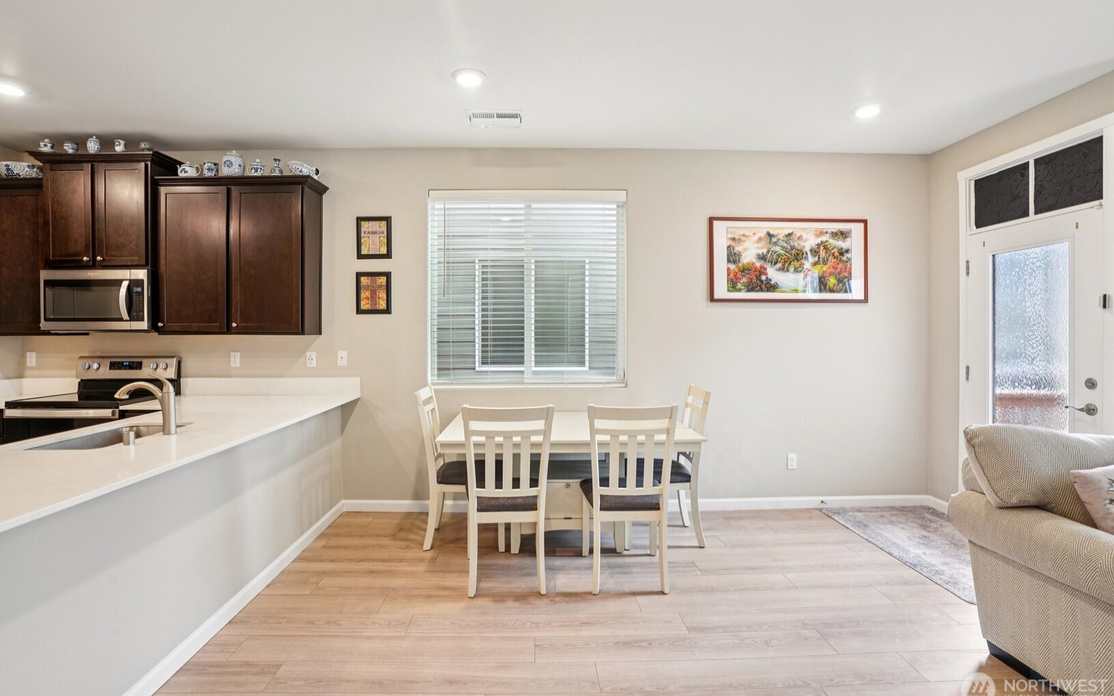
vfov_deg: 67.9
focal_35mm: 17
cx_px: 547
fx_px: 516
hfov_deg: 94.4
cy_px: 329
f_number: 8
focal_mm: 16
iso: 400
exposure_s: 1/15
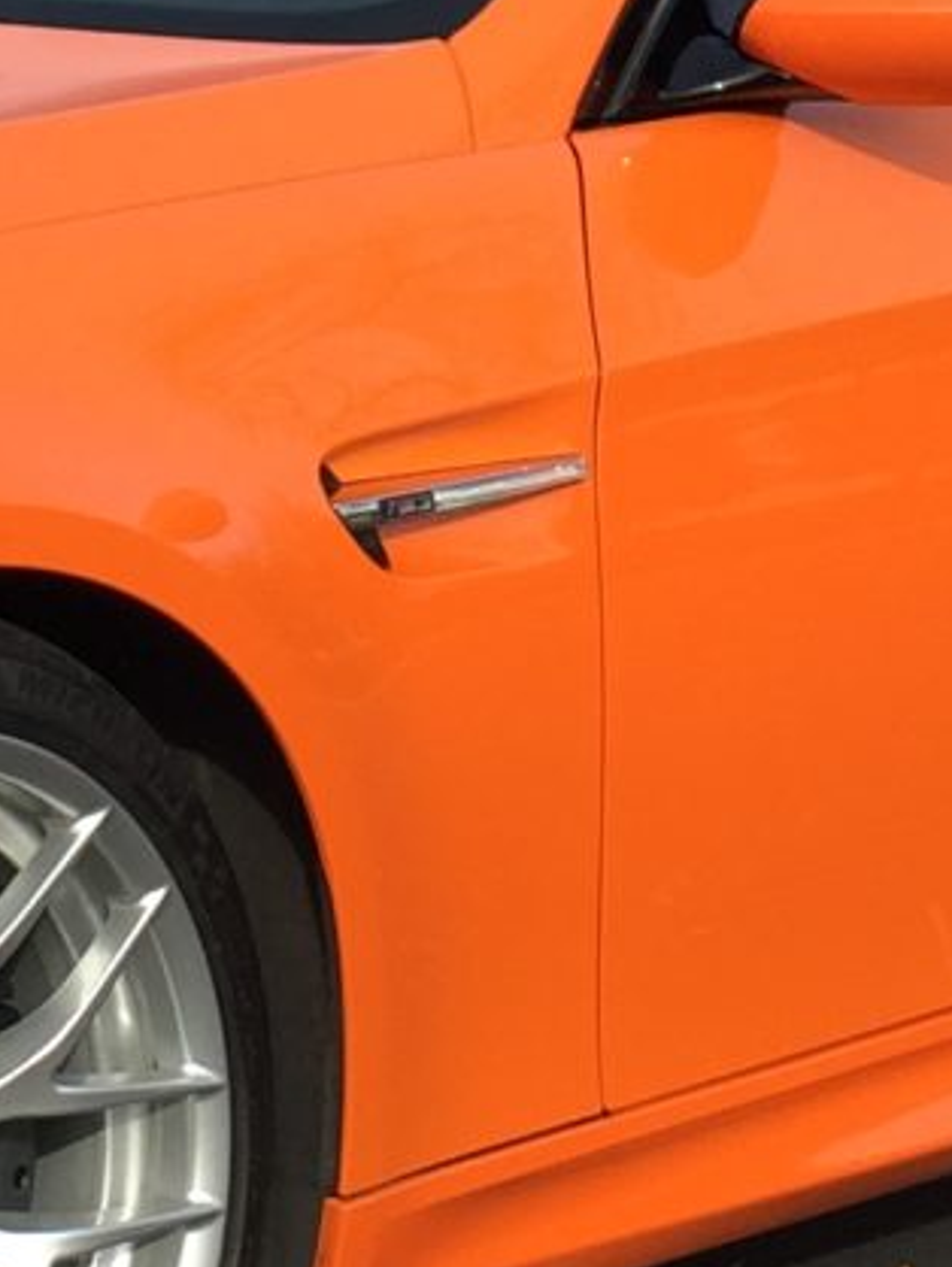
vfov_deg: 13.5
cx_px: -6
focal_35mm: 142
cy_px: -255
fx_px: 5202
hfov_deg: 10.4
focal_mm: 4.15
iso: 32
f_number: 2.2
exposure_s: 1/898
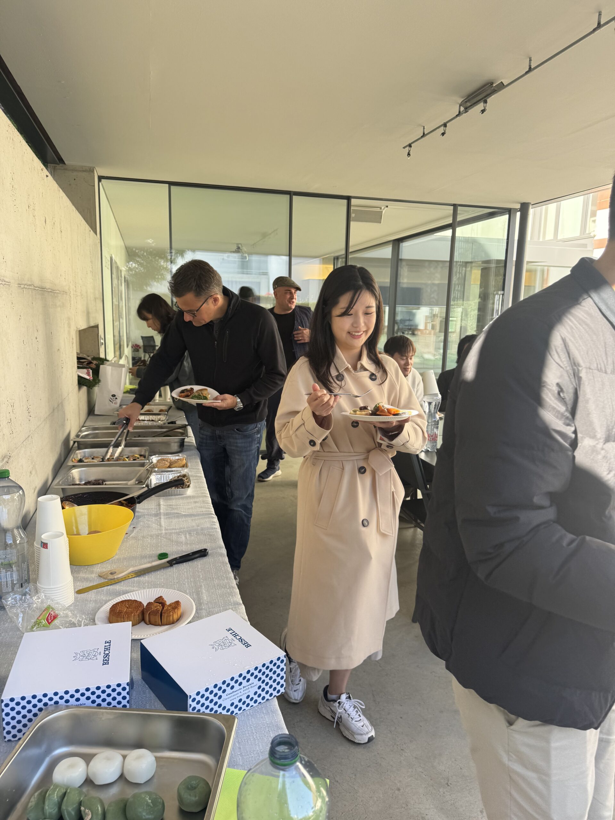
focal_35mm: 24
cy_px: 410
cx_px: 308
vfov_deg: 71.6
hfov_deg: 56.8
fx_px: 569
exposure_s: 1/428
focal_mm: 6.76
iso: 80
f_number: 1.78
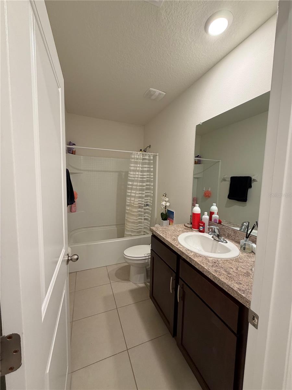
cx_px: 146
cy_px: 195
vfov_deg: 102.1
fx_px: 157
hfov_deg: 85.7
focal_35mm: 14
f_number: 2.2
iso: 200
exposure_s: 1/60
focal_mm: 2.22
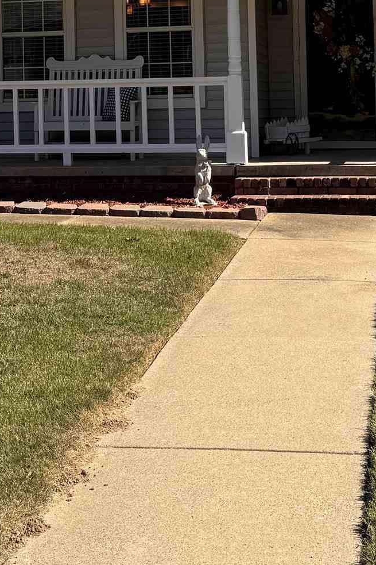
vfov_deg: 25.1
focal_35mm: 78
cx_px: 103
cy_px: 37
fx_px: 1222
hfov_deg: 17.4
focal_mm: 6.76
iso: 80
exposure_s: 1/3413
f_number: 1.78
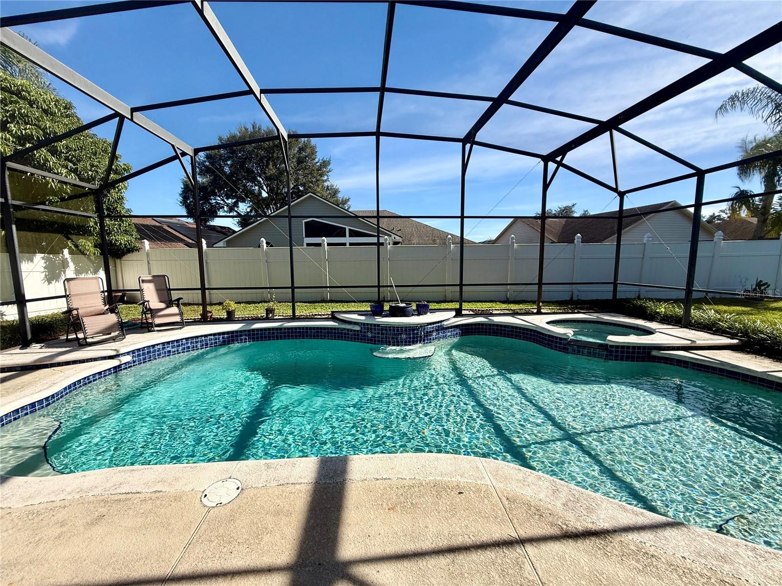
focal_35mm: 14
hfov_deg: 102.1
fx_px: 316
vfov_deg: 85.7
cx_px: 391
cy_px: 293
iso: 50
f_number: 2.2
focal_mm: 2.22
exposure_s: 1/1001
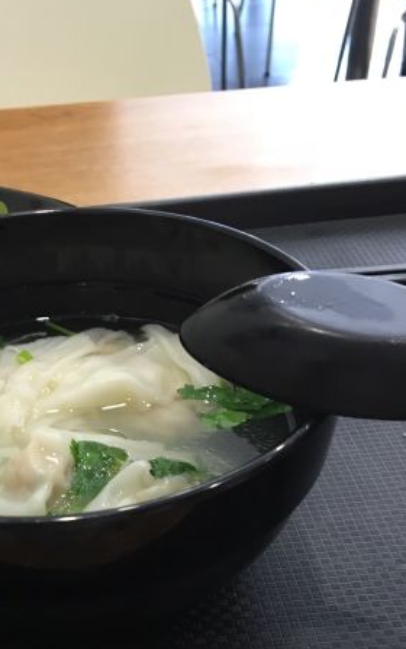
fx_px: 850
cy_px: 491
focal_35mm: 48
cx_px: 53
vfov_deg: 40.6
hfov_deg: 26.1
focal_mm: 4.15
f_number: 2.2
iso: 100
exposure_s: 1/33
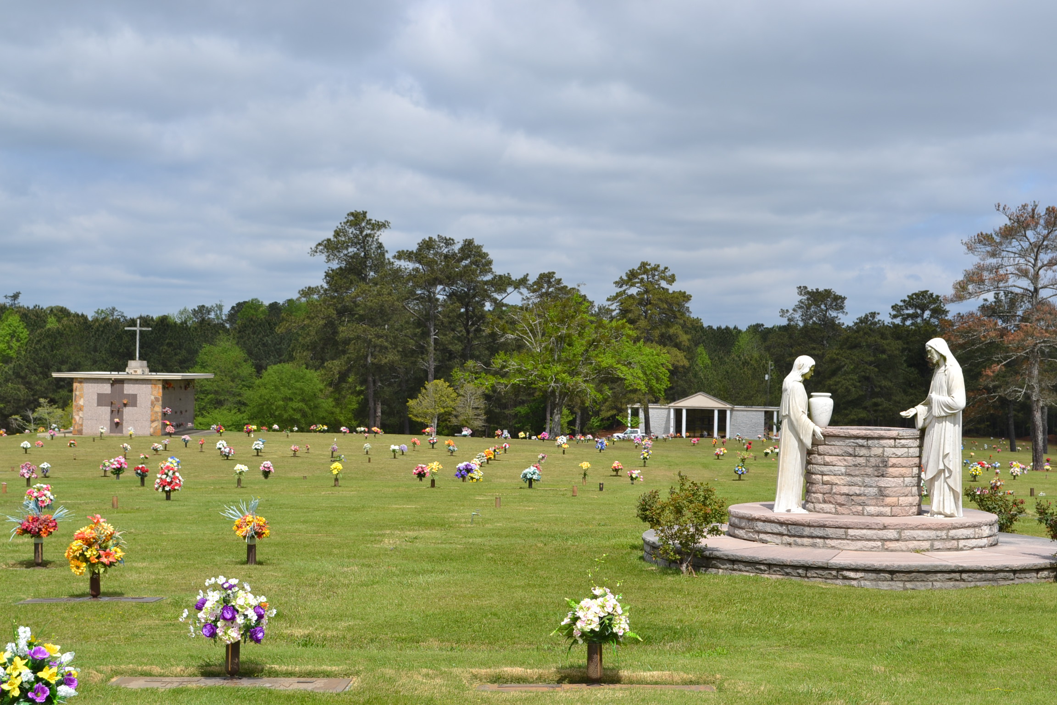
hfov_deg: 35.1
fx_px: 1673
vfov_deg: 23.8
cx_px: 528
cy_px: 352
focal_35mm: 57
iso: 100
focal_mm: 38
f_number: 9
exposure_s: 1/320
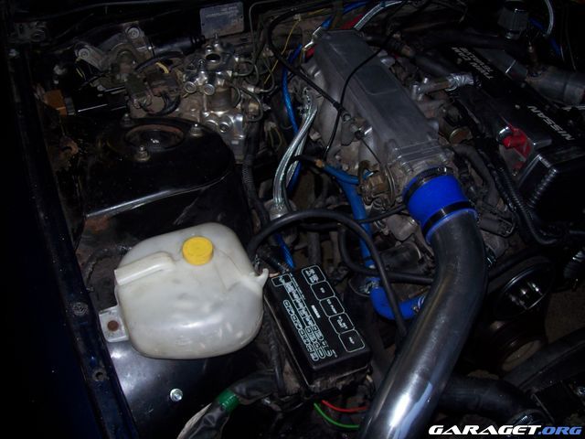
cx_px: 292
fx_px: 608
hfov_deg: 51.4
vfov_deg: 39.7
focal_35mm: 36
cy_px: 220
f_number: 2.7
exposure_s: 1/64
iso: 80
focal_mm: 6
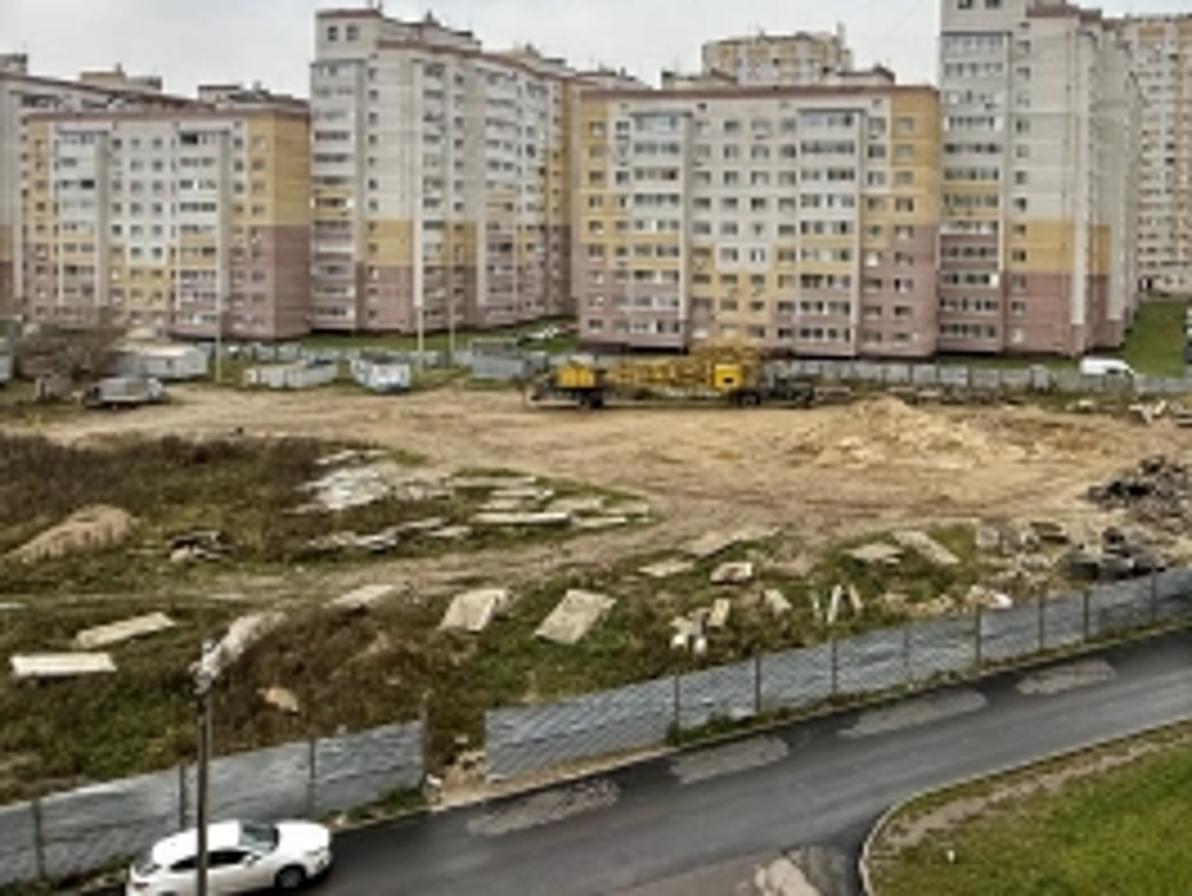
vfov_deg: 42.2
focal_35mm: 33
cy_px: 279
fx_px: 1137
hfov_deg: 53.3
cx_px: 868
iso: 50
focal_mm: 2.22
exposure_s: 1/344
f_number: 2.2
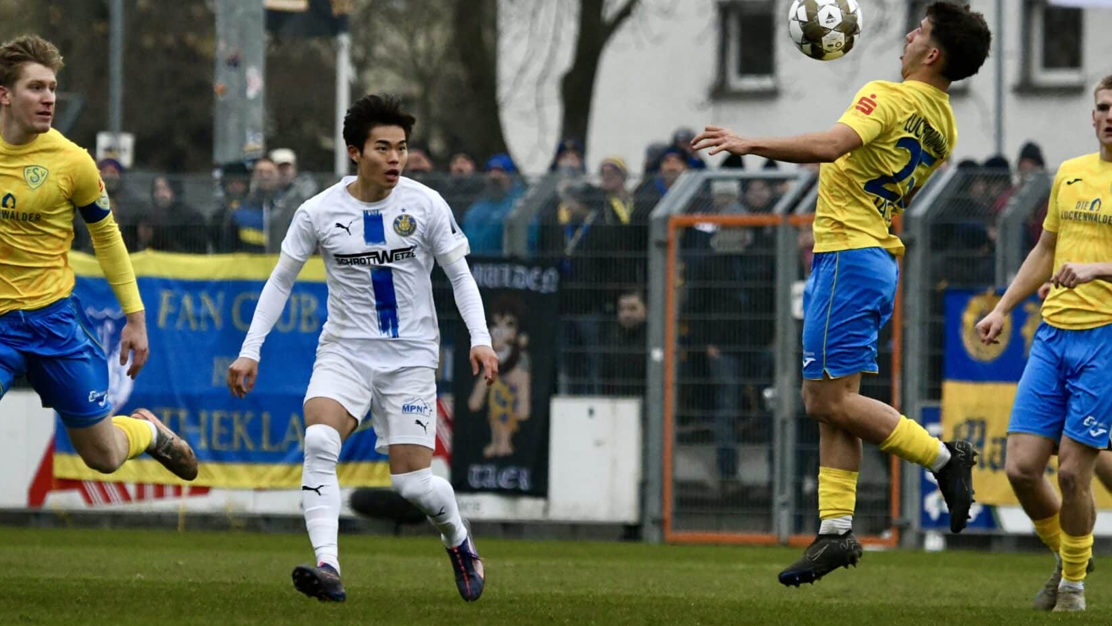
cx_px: 488
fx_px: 11205
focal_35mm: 380
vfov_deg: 3.2
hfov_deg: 5.7
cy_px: 289
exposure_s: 1/1600
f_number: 5.6
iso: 8000
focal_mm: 290
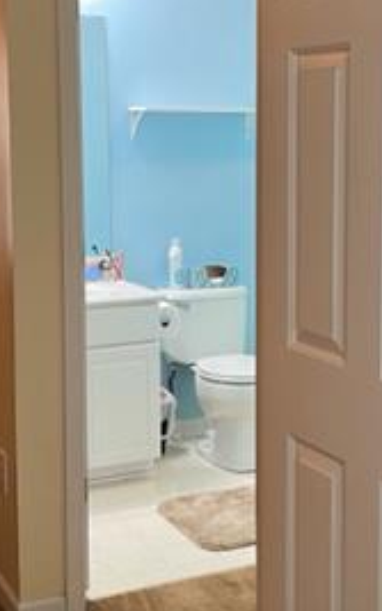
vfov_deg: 31.0
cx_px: 293
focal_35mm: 66
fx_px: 1099
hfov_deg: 19.6
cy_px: 249
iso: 125
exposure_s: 1/60
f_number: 1.5
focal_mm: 5.7
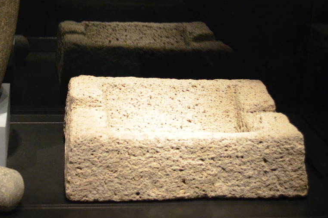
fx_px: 747
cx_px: 100
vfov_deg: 16.6
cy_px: 81
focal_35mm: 82
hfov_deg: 24.6
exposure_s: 1/25
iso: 3200
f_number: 4.2
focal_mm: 26
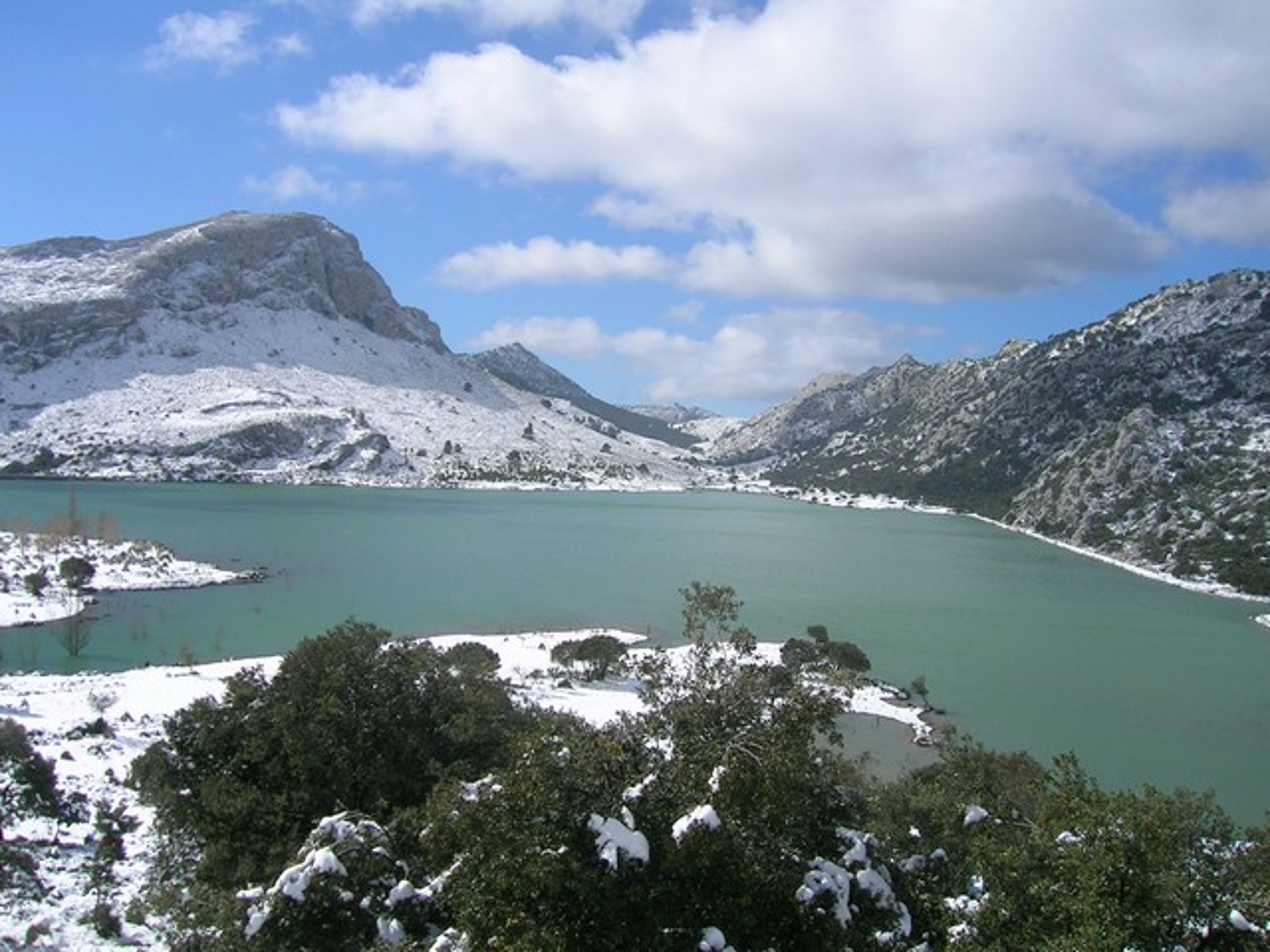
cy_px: 476
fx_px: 1284
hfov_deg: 52.6
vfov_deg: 40.7
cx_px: 635
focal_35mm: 35
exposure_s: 1/689
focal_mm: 5.4
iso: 50
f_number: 4.8
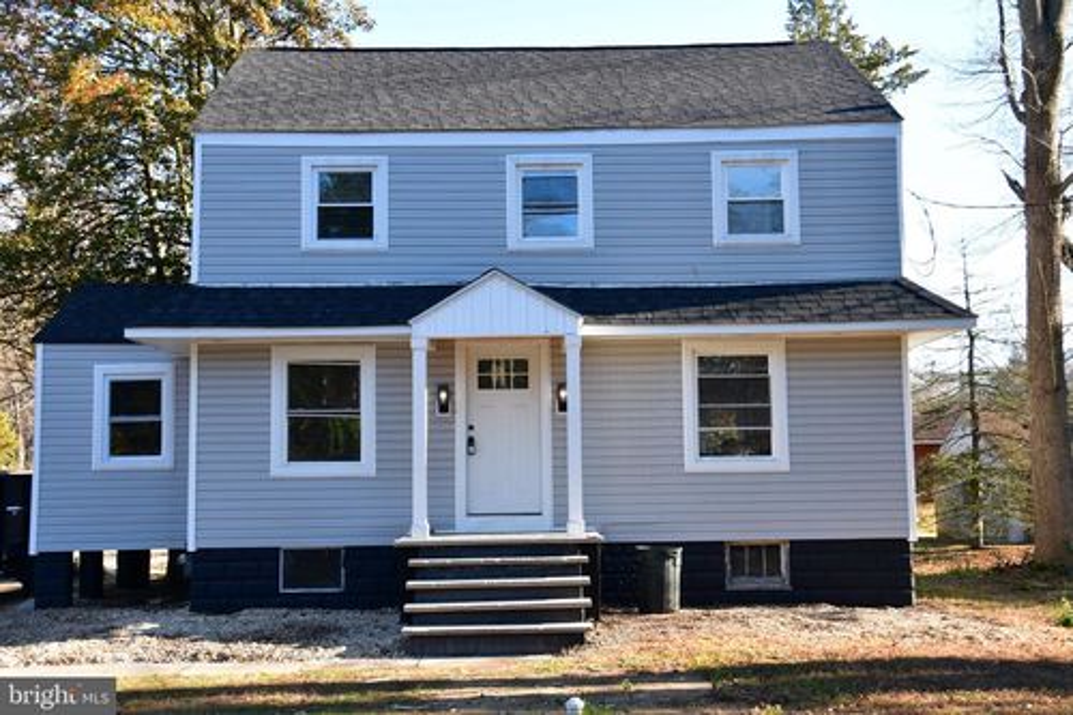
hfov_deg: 46.4
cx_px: 536
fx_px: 1251
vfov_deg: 31.9
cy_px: 358
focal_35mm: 42
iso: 100
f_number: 8
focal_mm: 28
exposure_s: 1/60
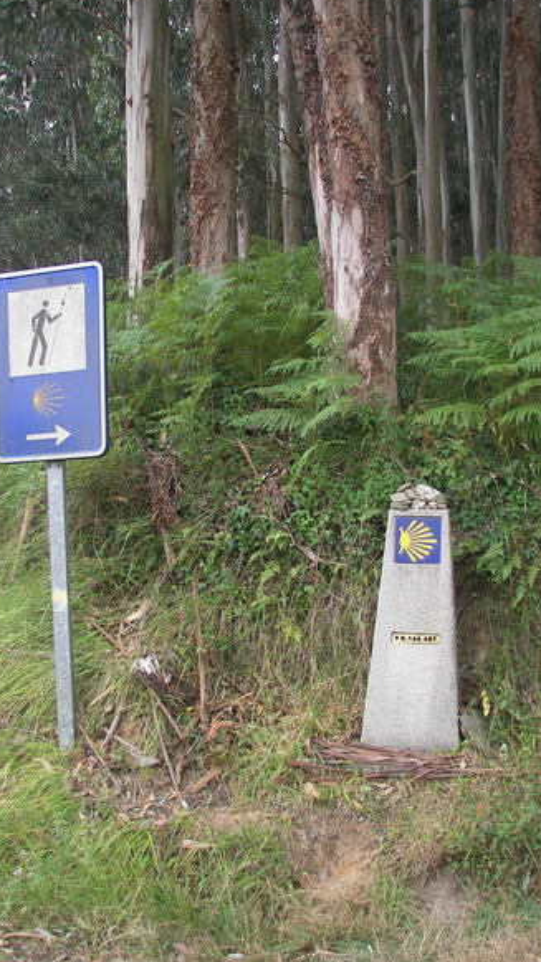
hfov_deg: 29.6
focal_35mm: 40
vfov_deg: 50.5
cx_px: 236
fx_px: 1021
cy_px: 479
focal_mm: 6
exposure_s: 1/60
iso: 50
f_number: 2.8
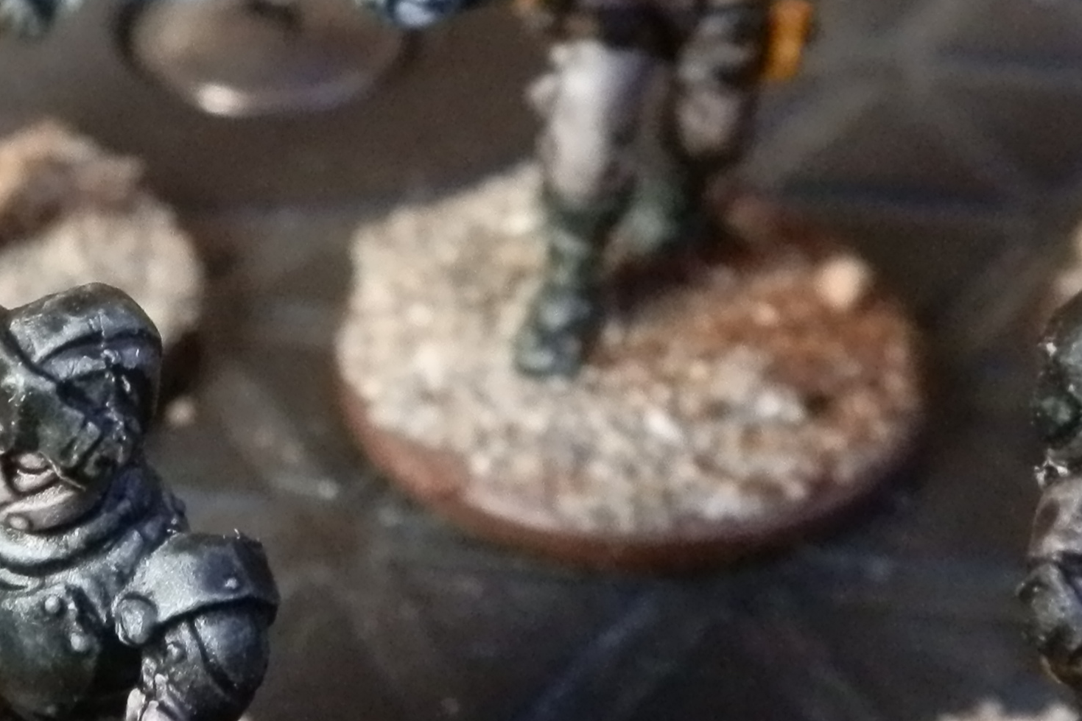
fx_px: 2554
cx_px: 200
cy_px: 199
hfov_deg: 23.5
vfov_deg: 16.0
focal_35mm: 85
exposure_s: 1/100
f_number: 3.1
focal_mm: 5
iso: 400
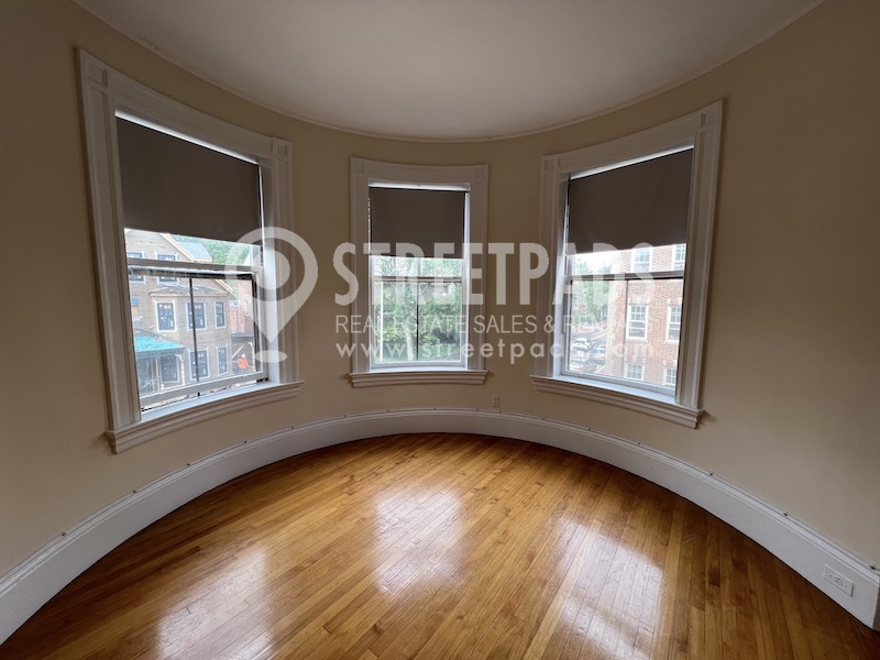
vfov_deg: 89.9
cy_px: 330
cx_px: 440
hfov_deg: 106.2
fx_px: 330
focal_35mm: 13
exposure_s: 1/120
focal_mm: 1.57
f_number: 1.8
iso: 40
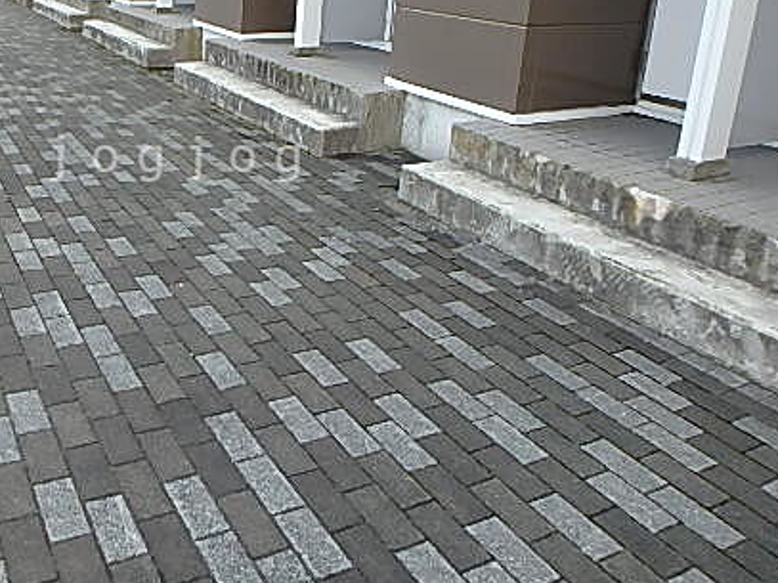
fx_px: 741
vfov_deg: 41.9
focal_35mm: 33
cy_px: 159
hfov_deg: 52.5
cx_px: 180
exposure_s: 1/200
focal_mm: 3.7
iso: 125
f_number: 3.5
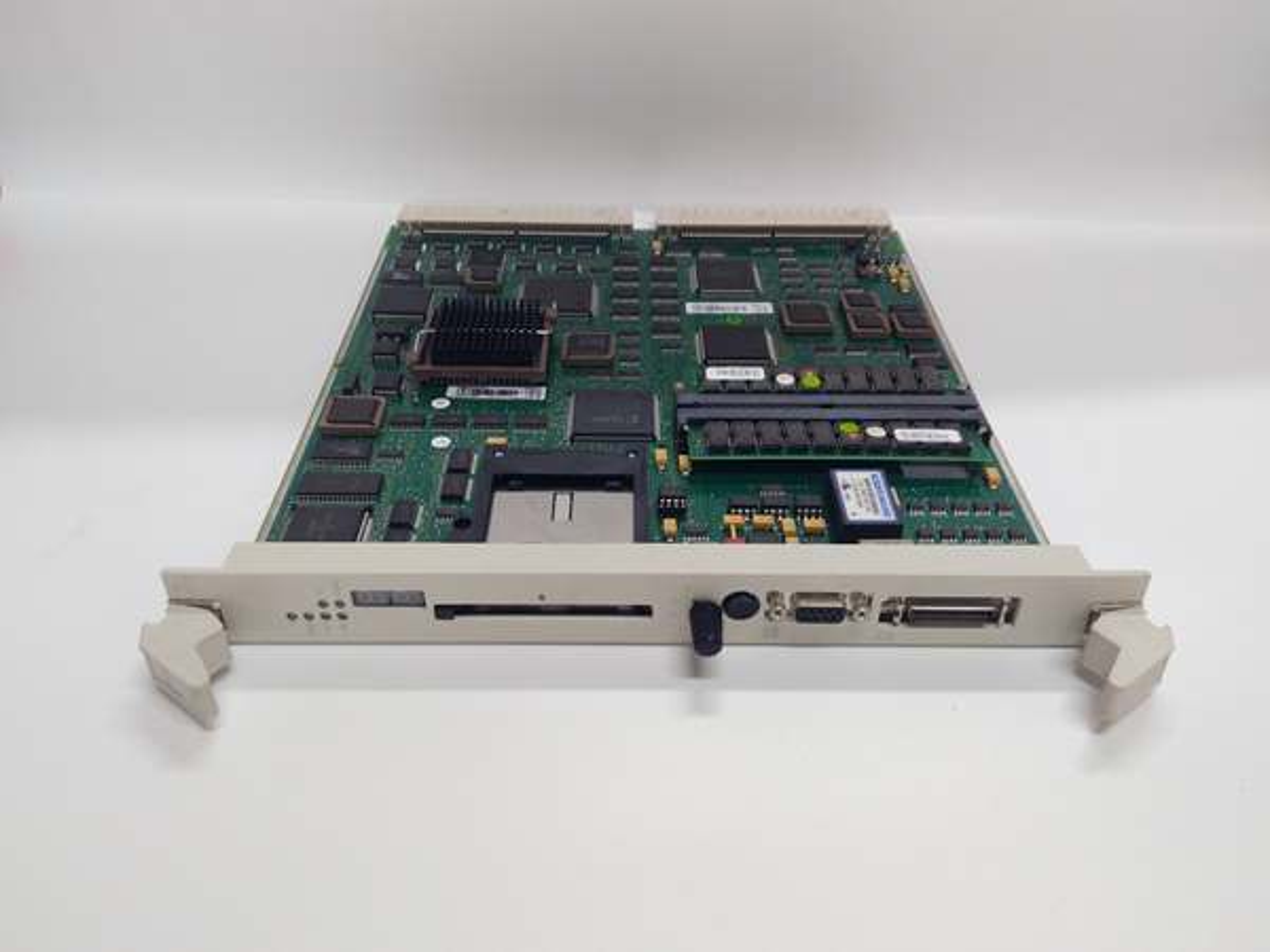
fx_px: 991
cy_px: 476
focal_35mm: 27
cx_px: 635
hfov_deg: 65.3
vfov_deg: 51.4
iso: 128
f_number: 2
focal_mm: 3.79
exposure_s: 1/33
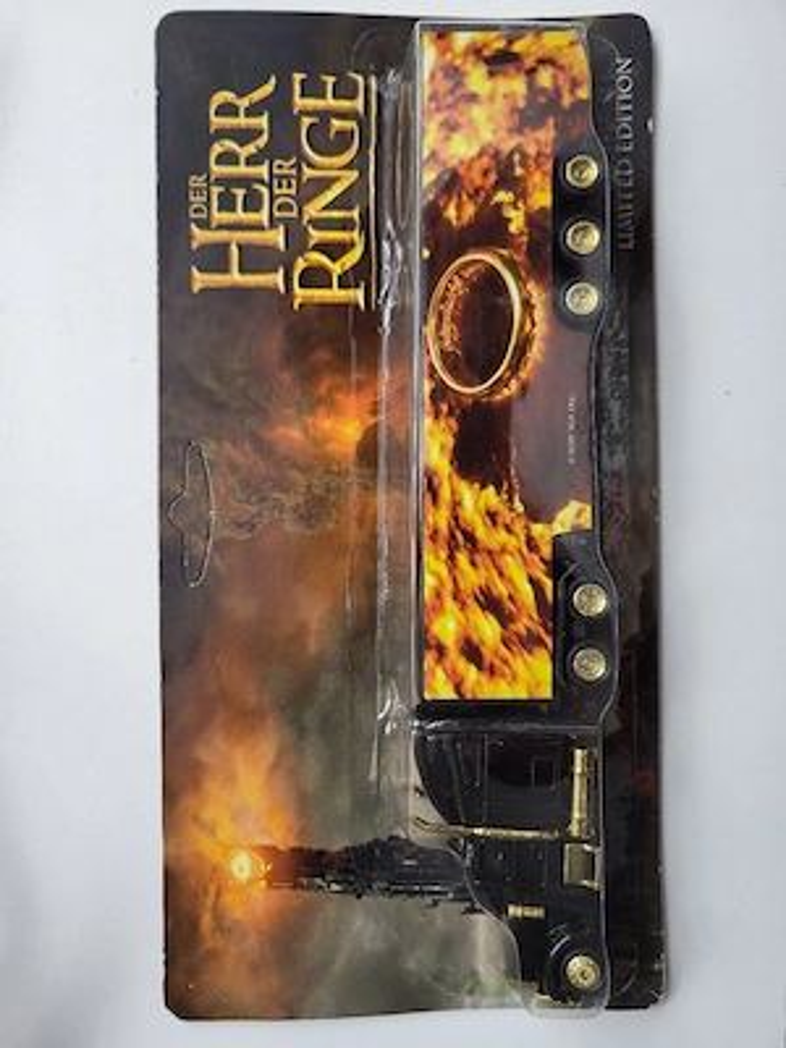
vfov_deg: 67.3
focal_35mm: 26
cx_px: 393
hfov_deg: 53.1
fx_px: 787
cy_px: 524
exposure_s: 1/50.3
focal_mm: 5.4
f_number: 1.8
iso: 200
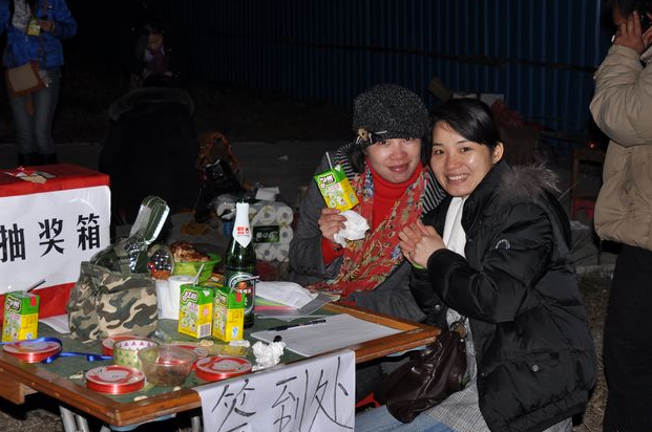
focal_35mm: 68
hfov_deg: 29.8
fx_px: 1223
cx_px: 298
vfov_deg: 20.0
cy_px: 165
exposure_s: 1/60
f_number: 4.5
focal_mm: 35
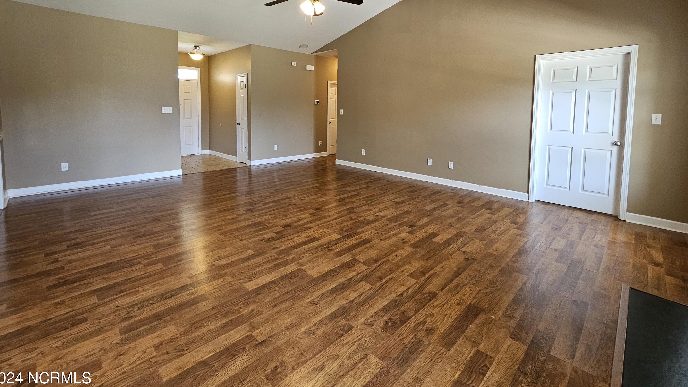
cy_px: 130
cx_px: 341
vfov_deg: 68.6
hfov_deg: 103.0
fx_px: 274
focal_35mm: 15
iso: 320
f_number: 2.2
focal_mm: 2.2
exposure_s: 1/60
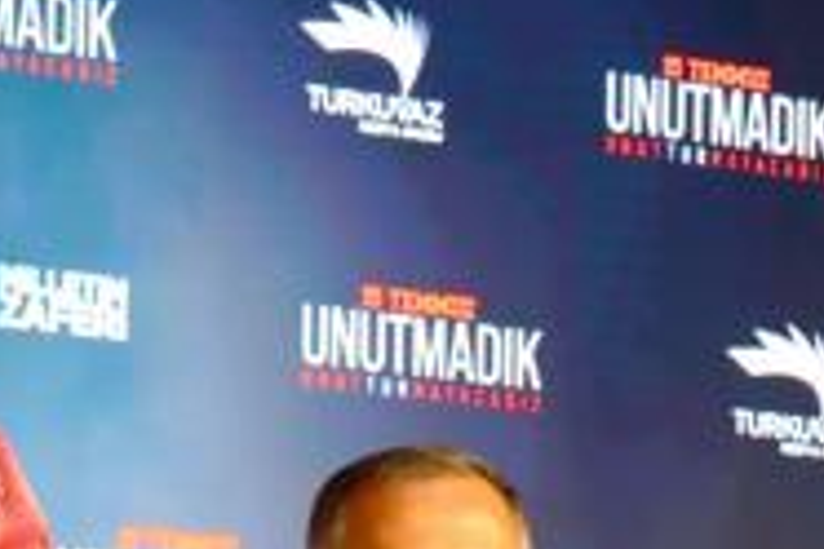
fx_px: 9063
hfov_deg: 5.2
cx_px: 432
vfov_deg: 3.5
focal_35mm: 396
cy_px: 859
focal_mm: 80
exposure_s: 1/5.3
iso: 800
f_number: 7.1
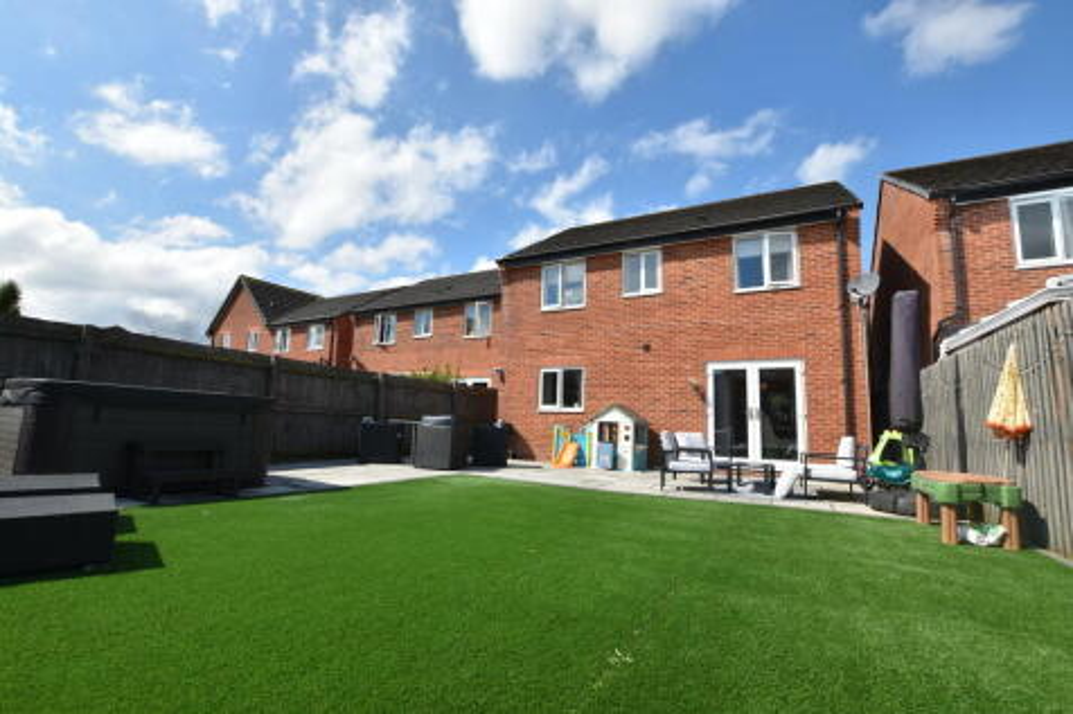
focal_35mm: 15
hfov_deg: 100.4
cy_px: 357
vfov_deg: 77.3
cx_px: 536
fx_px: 447
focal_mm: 10
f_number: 8
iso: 100
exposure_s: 1/250
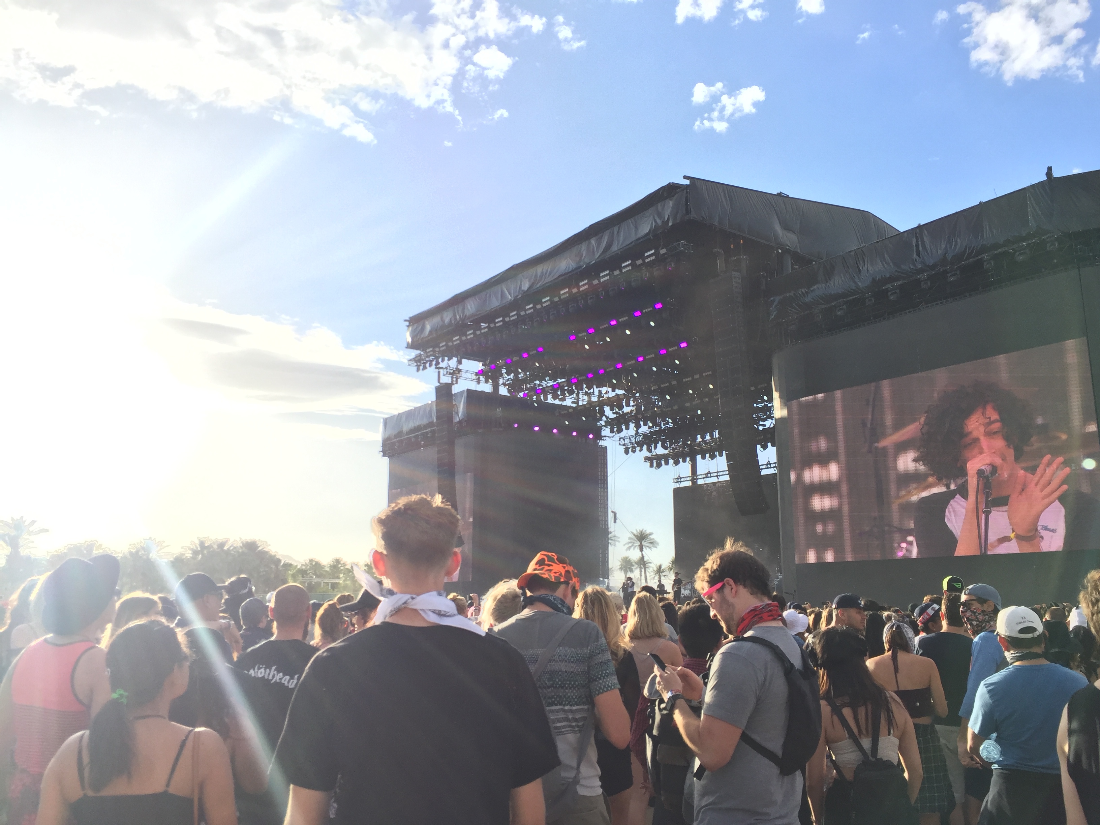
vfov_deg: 48.2
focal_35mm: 29
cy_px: 412
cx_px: 550
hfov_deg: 61.7
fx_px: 922
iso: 32
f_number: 2.2
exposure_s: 1/942
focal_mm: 4.15
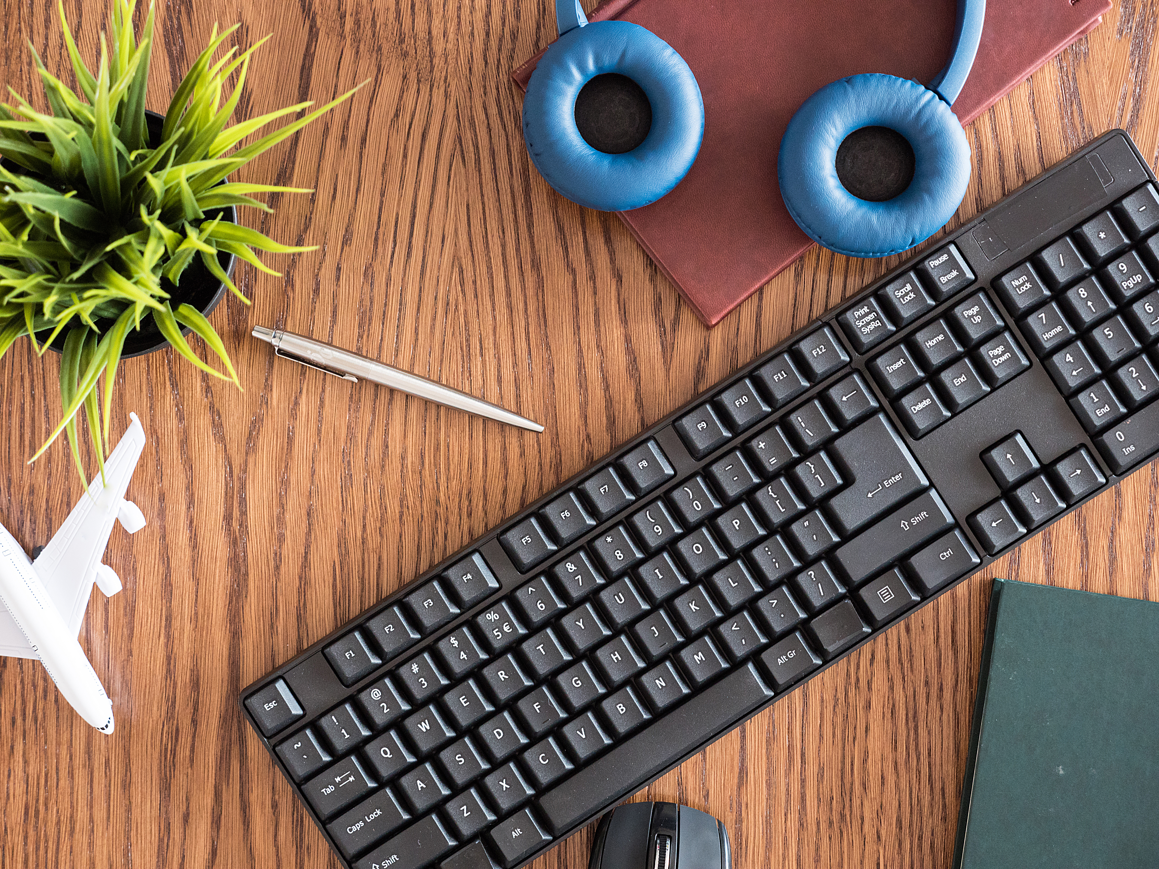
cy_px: 434
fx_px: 2344
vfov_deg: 21.0
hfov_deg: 27.8
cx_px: 580
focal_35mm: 70
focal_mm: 35
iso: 800
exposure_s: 1/100
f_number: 4
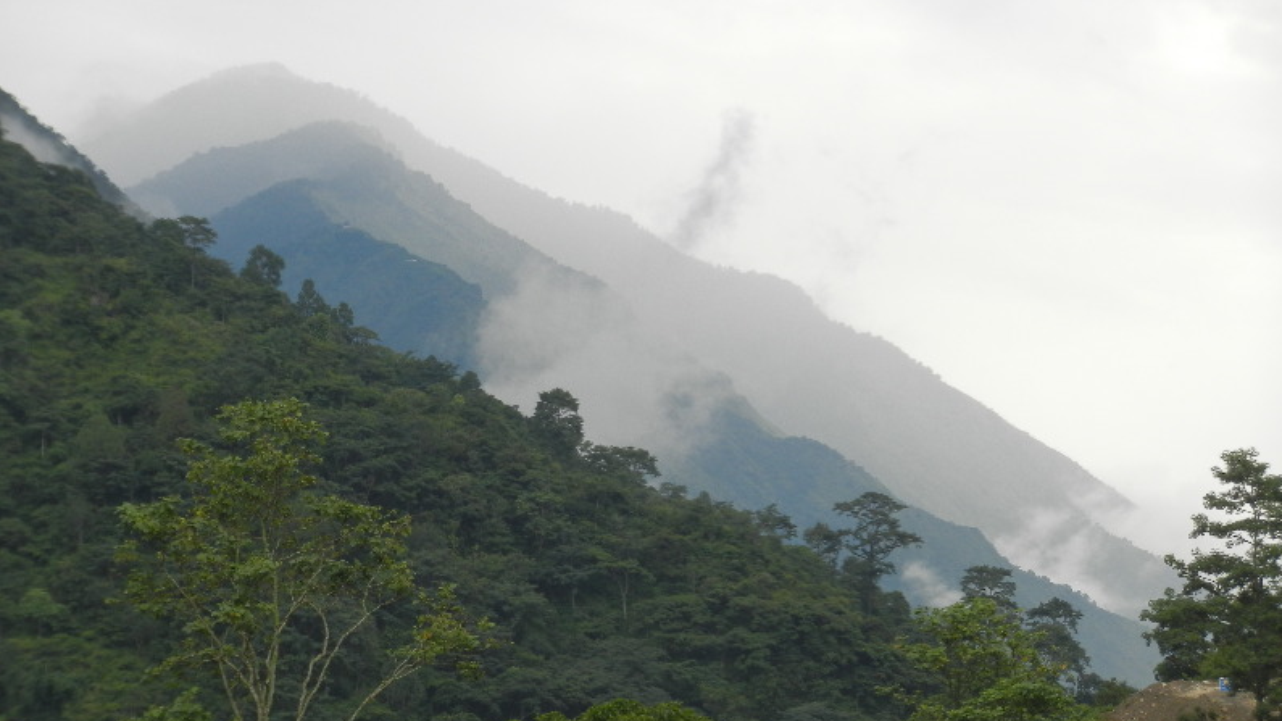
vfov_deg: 6.7
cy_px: 400
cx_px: 643
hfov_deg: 11.9
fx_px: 6152
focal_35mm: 181
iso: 160
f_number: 5.3
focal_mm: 29.7
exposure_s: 1/125
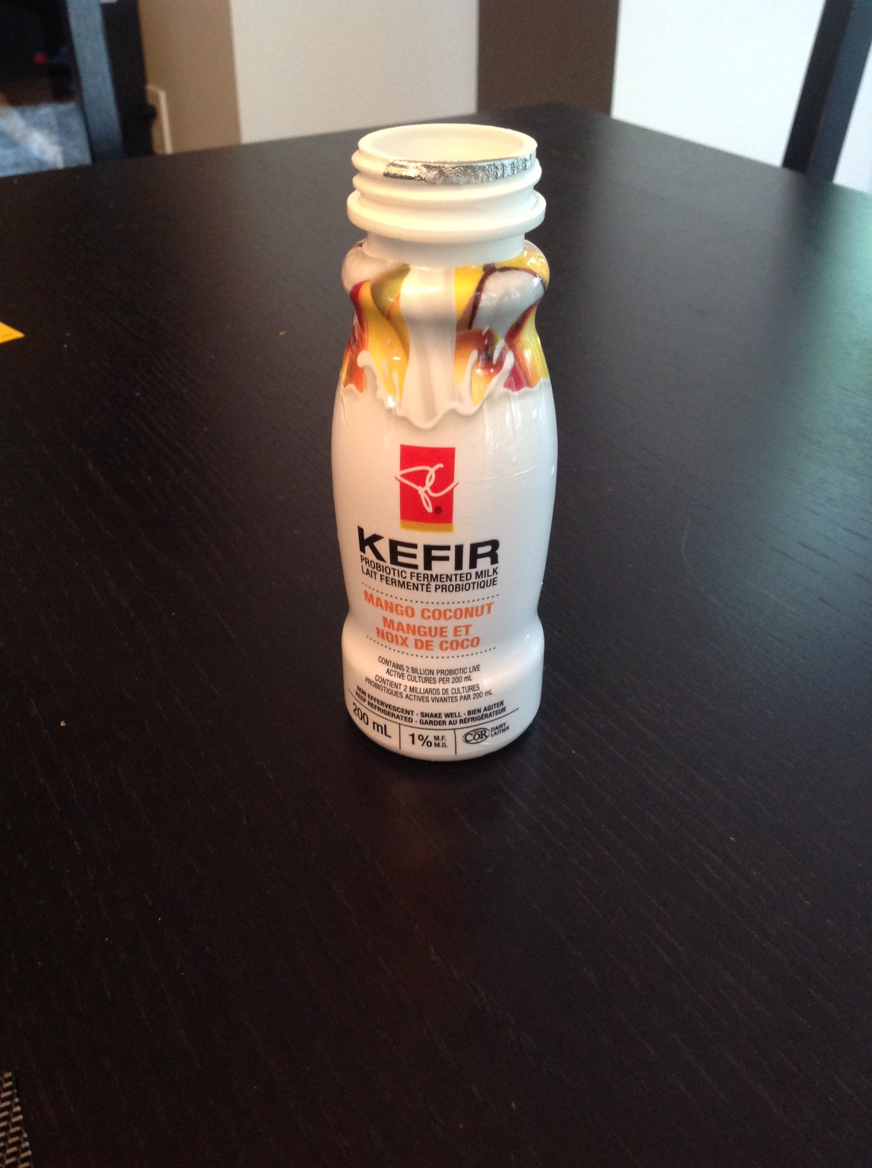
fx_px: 1179
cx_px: 436
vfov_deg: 52.7
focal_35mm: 35
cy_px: 584
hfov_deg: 40.6
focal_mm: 4.28
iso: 250
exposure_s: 1/15
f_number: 2.4
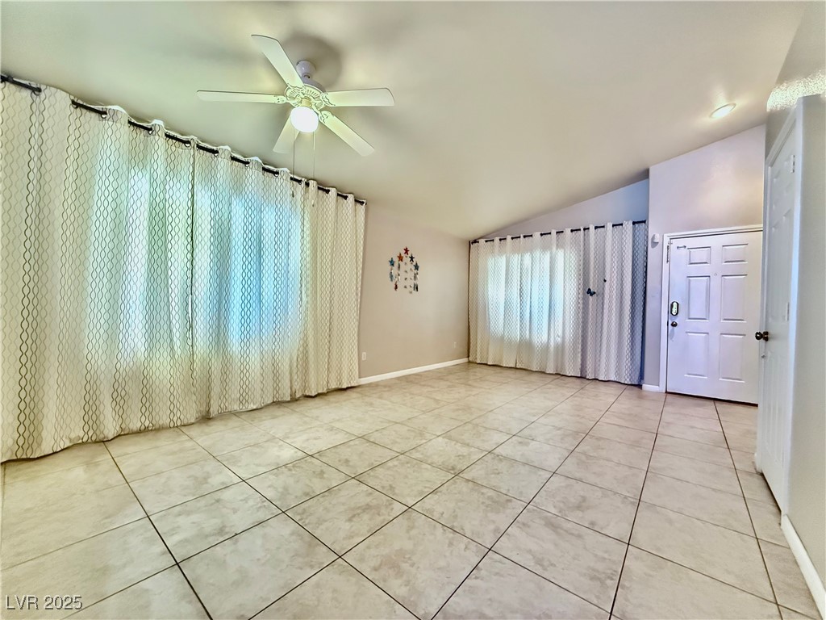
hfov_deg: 102.1
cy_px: 310
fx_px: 334
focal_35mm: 14
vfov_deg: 85.7
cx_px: 413
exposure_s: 1/30
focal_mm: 2.22
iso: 1250
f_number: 2.2
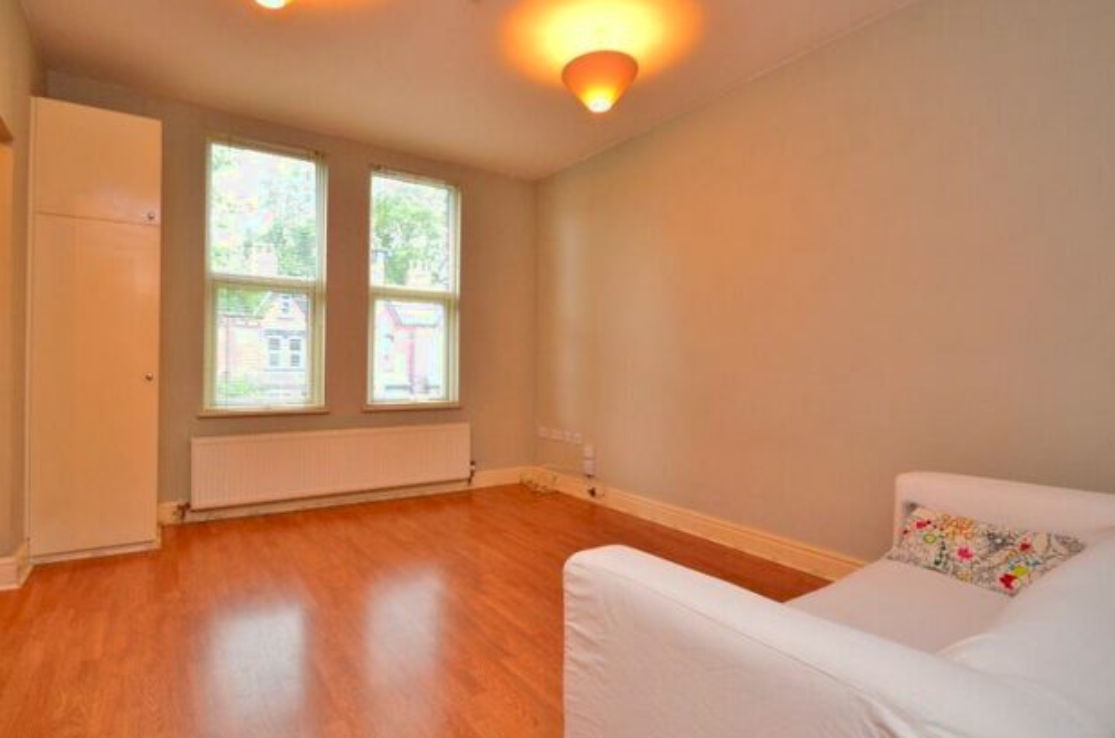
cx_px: 514
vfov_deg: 70.1
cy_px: 356
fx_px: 525
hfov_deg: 93.2
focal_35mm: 17
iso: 800
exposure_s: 1/60
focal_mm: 10
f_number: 4
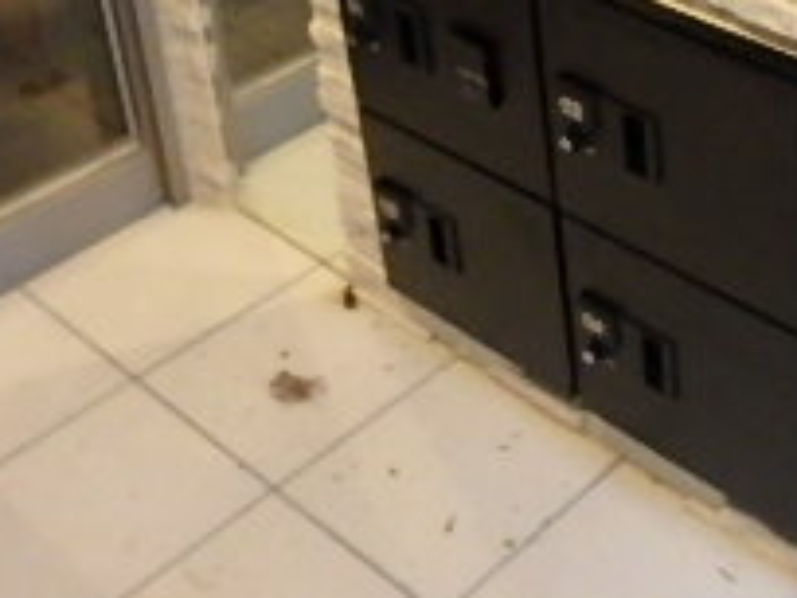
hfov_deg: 27.4
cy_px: -156
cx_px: 832
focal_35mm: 66
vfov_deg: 20.5
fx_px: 1520
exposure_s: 1/30
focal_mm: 3.7
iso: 800
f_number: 3.5
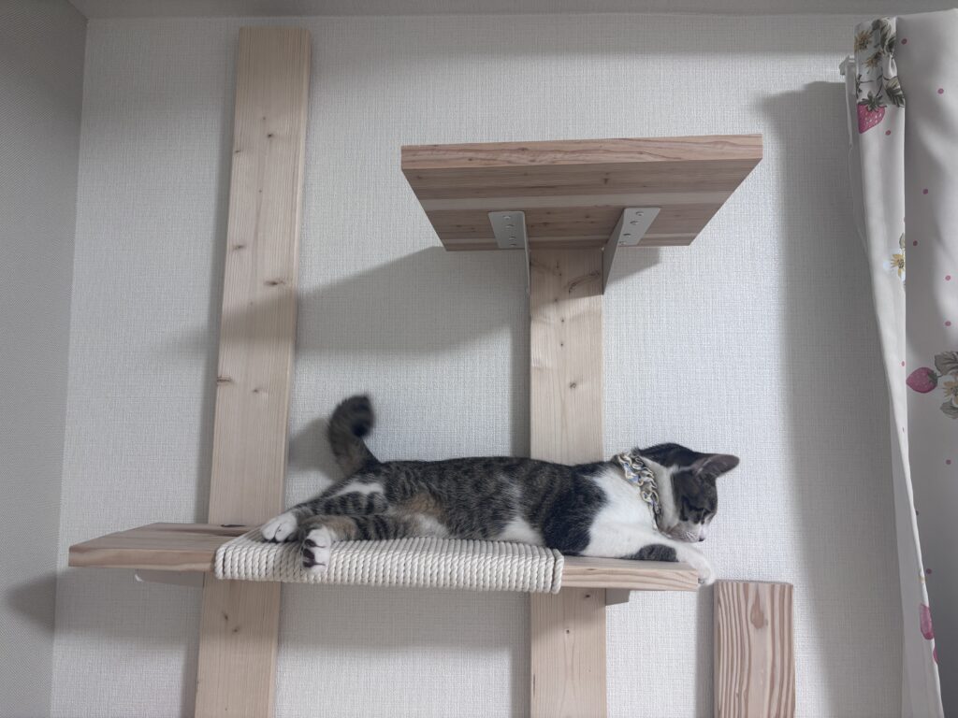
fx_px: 720
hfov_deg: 67.3
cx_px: 479
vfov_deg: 53.1
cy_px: 359
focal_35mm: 26
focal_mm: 5.96
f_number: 1.6
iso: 125
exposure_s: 1/50
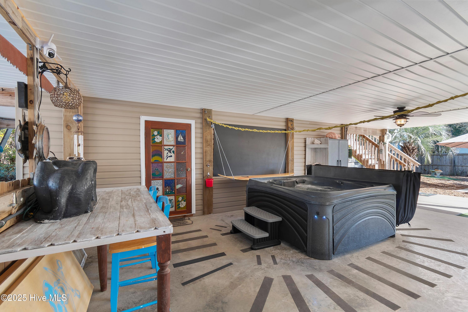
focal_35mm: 15
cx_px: 234
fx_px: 195
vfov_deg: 77.3
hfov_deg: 100.4
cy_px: 156
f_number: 4.5
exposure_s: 1/13
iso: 100
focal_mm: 10
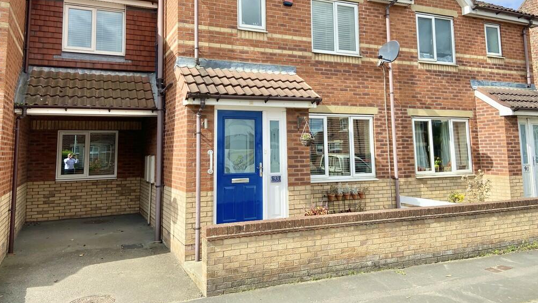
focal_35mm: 29
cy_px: 101
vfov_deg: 39.7
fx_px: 414
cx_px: 271
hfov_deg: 66.1
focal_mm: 4.25
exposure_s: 1/1678
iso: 32
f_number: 1.8
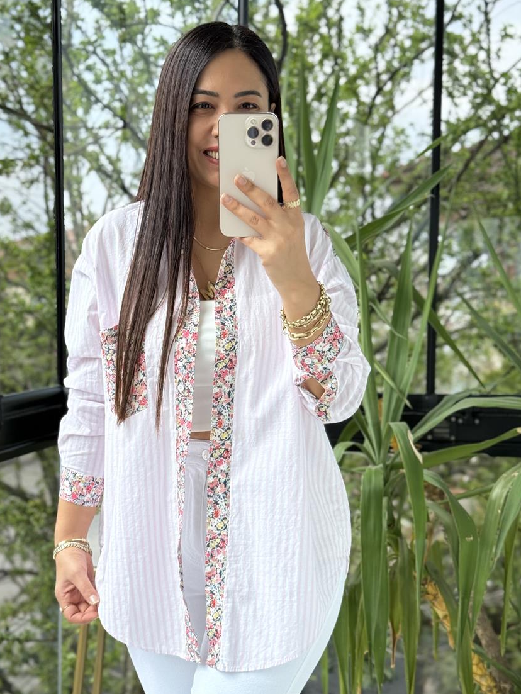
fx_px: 1163
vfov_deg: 33.2
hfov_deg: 25.2
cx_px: 238
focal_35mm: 58
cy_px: 387
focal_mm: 6.76
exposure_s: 1/769
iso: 80
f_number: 1.78
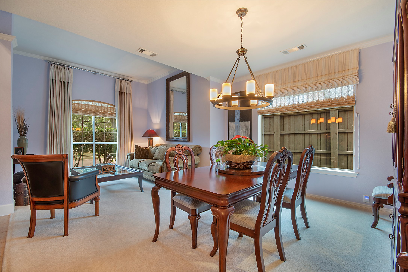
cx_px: 204
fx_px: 170
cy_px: 136
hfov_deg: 100.4
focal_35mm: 15
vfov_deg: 77.3
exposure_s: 2
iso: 100
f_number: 11
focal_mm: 10
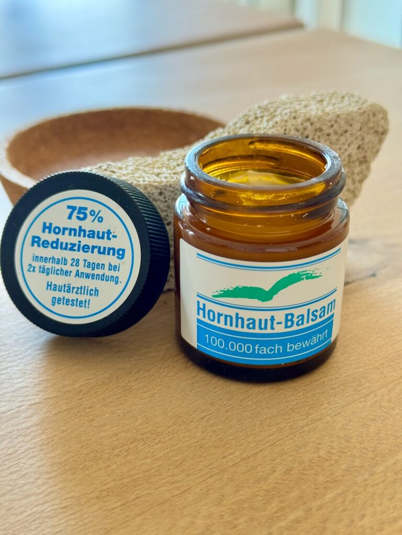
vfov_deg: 39.7
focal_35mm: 48
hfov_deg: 30.3
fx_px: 743
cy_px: 268
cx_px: 201
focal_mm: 6.76
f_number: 1.78
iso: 125
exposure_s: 1/60
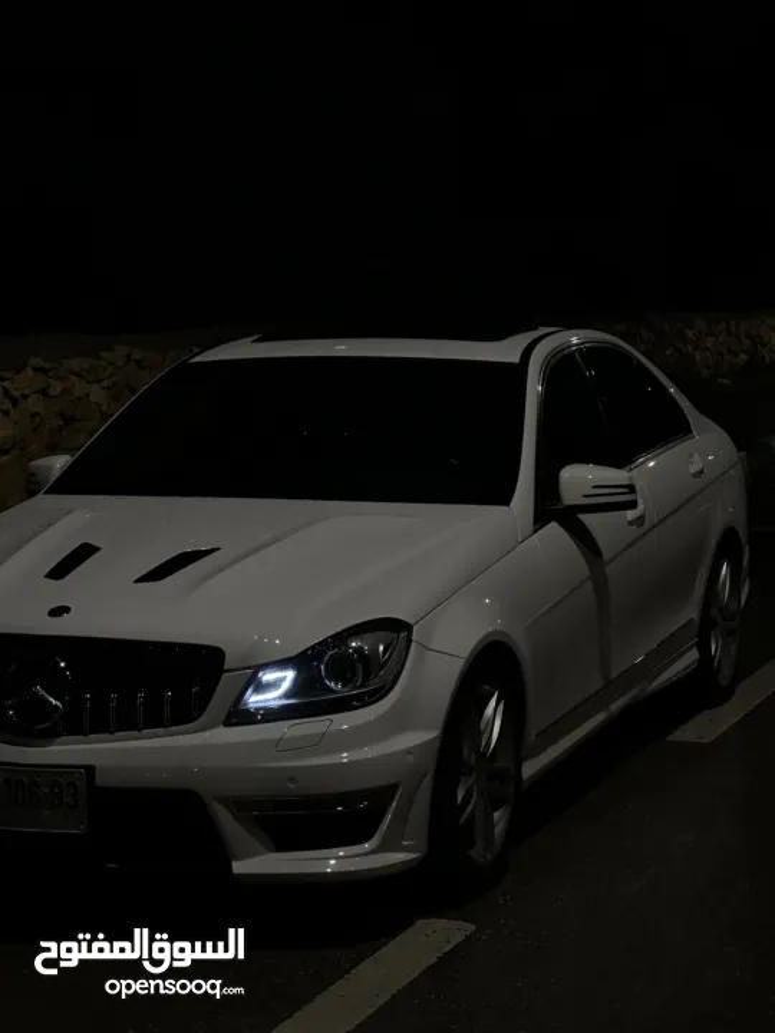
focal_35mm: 77
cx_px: 388
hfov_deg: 19.1
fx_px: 2299
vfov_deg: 25.3
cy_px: 516
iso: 200
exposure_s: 1/99
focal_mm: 9
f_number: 2.8
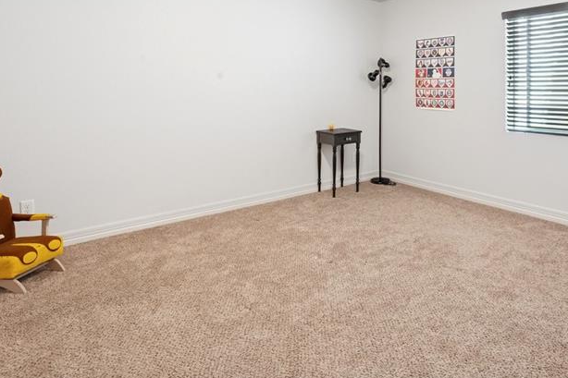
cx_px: 368
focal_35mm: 25
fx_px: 394
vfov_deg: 48.8
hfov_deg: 69.9
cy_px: 85
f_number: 11
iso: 100
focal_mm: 15
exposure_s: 1.3
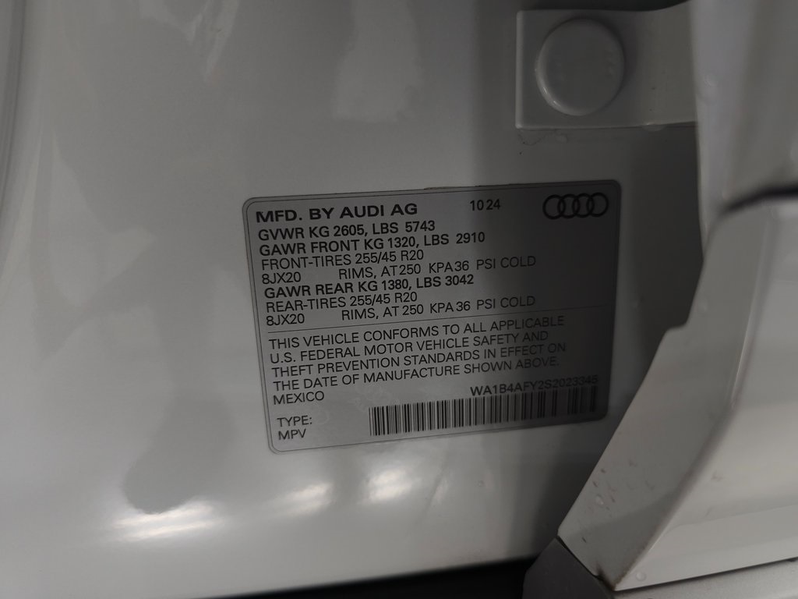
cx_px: 399
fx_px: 530
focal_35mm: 23
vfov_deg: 58.9
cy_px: 300
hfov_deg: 73.9
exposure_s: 1/60
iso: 64
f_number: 1.7
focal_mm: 6.3
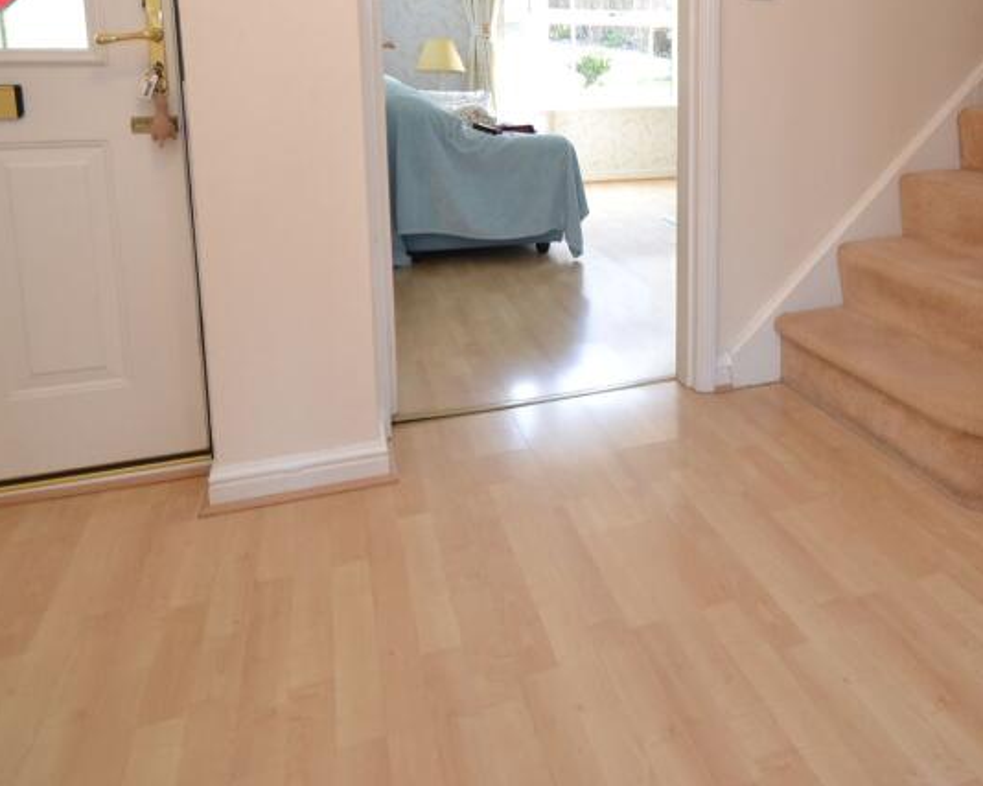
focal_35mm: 27
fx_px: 785
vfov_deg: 50.6
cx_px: 696
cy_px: 179
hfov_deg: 61.6
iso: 400
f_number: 4
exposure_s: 1/60
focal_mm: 10
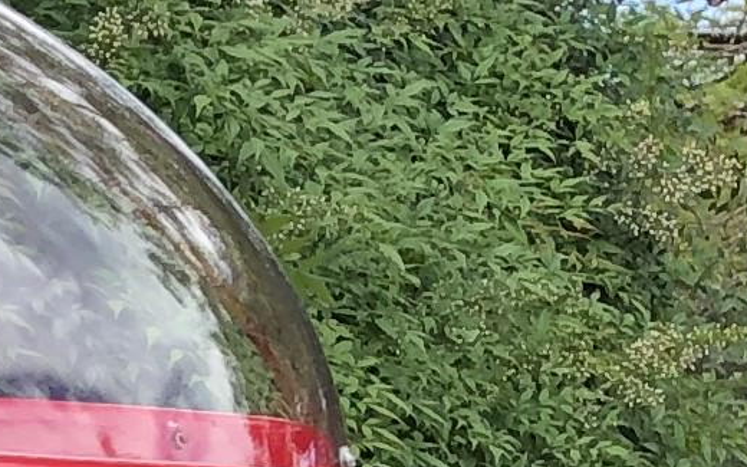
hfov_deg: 8.3
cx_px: -1123
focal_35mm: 230
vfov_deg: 5.2
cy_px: 1655
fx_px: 4682
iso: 20
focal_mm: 3.99
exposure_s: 1/271
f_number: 1.8
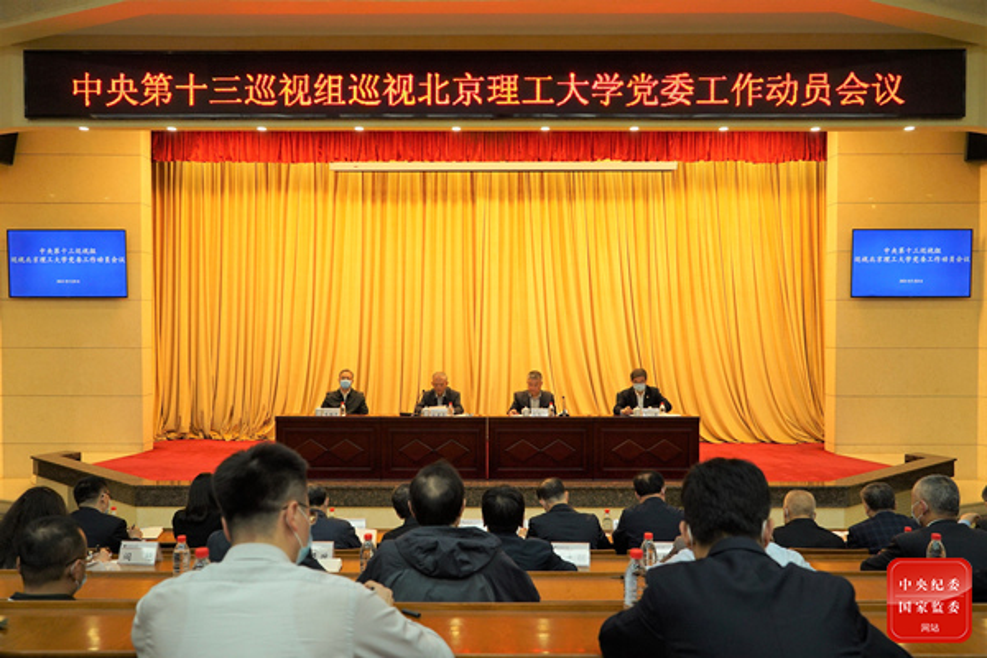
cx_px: 494
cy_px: 329
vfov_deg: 45.0
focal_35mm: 29
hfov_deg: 63.7
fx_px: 795
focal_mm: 29
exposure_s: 1/100
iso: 800
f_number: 4
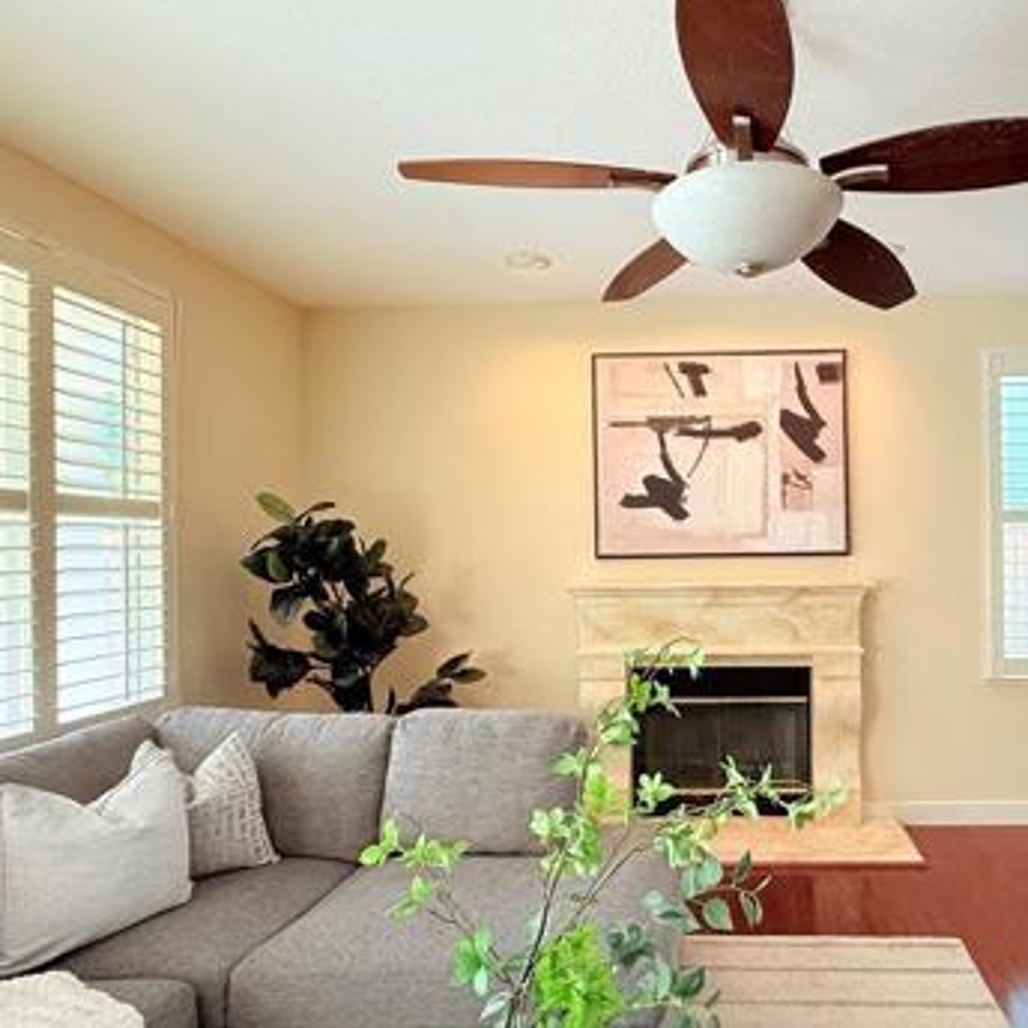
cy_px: 553
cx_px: 717
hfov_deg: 64.8
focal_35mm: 23
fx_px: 773
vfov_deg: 67.2
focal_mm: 2.22
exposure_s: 1/60
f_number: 2.2
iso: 200
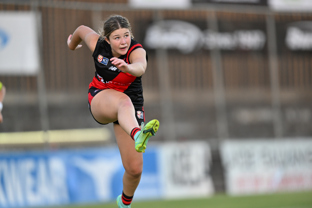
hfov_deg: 5.2
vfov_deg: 3.4
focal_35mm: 400
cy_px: 104
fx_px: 3466
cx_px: 156
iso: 1000
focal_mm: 400
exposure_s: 1/800
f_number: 2.8
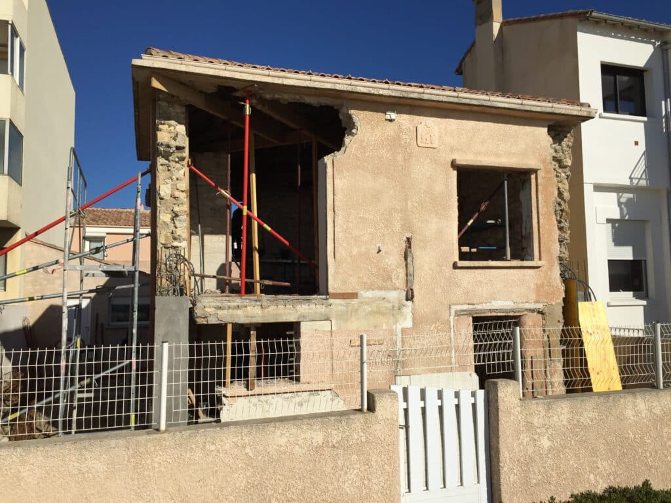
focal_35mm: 29
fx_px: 562
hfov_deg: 61.7
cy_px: 252
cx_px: 336
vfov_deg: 48.2
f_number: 2.2
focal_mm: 4.15
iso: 32
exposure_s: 1/5650
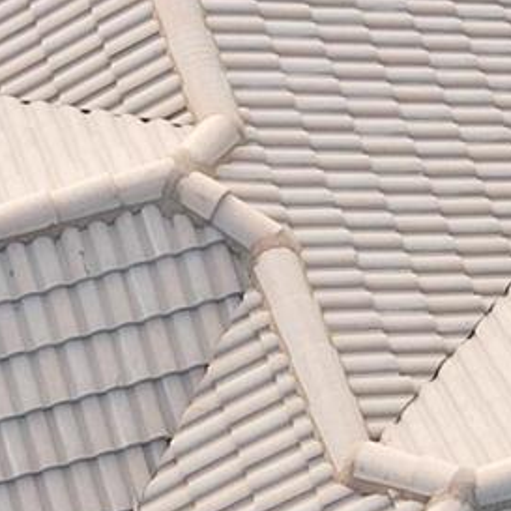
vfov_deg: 10.7
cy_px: 681
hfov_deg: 10.9
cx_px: 459
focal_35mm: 159
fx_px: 2655
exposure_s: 1/125
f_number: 2.8
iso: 100
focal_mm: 4.5
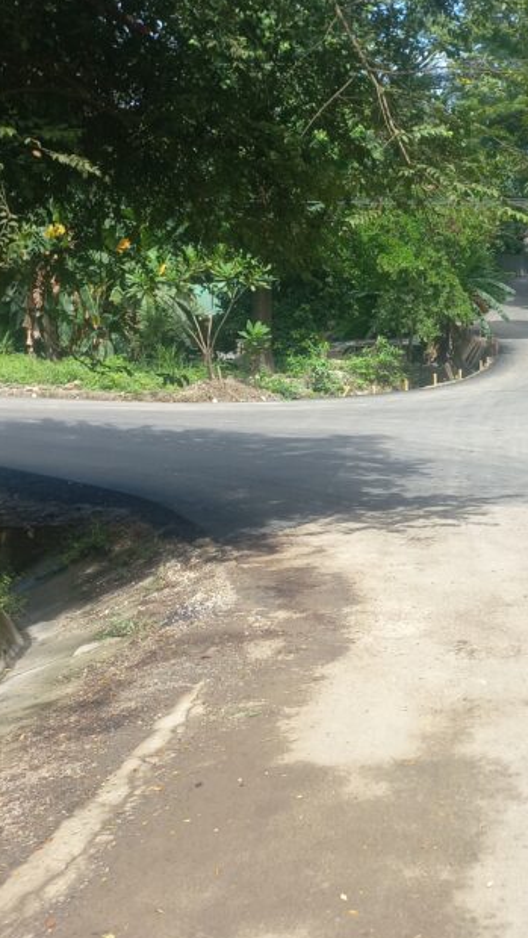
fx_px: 1119
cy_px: 354
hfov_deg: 25.8
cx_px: 455
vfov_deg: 45.1
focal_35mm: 45
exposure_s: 1/194
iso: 25
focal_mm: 4.6
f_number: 1.8
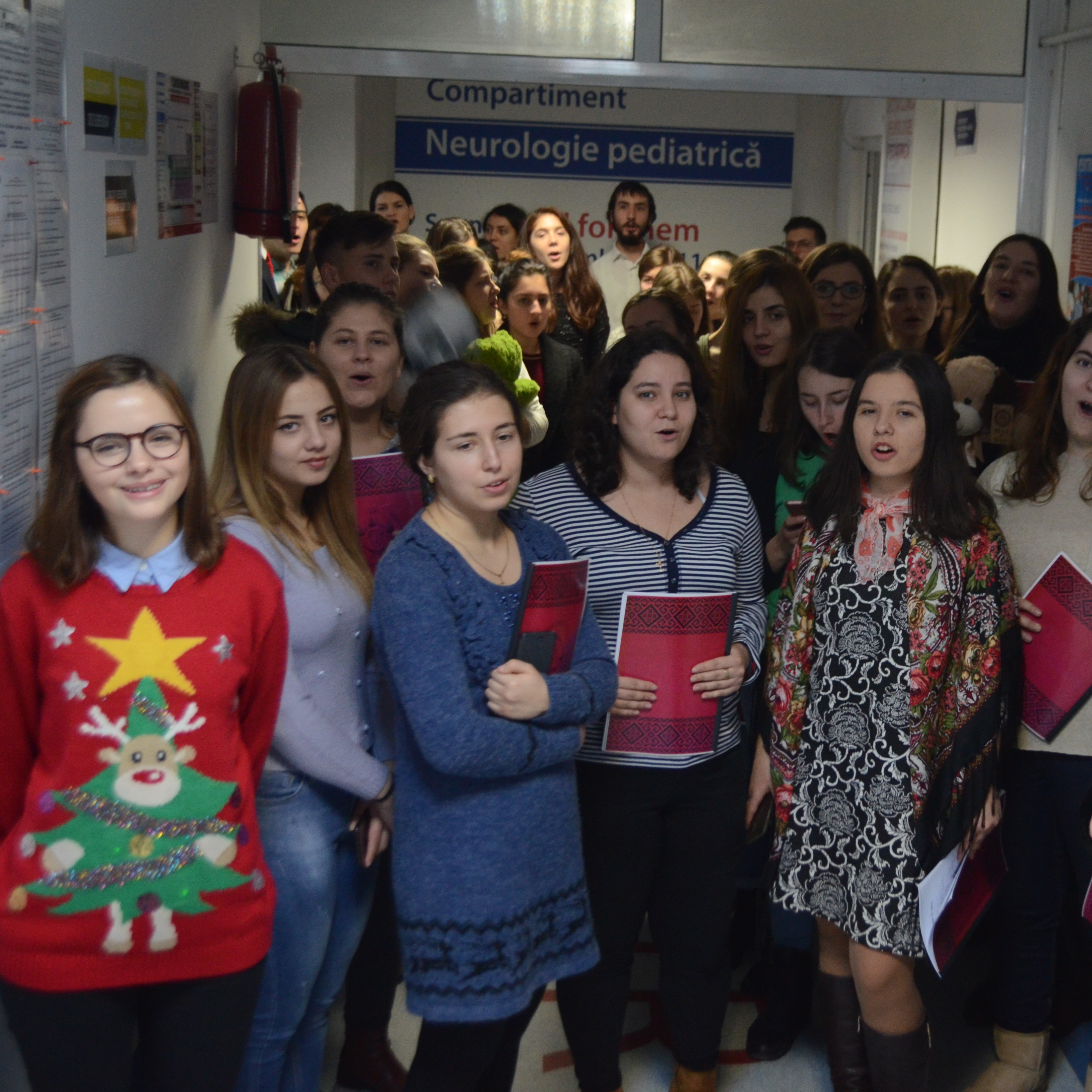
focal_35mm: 50
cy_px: 546
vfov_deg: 34.0
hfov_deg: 33.9
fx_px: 1785
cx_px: 640
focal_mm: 26
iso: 1600
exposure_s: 1/30
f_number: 4.2
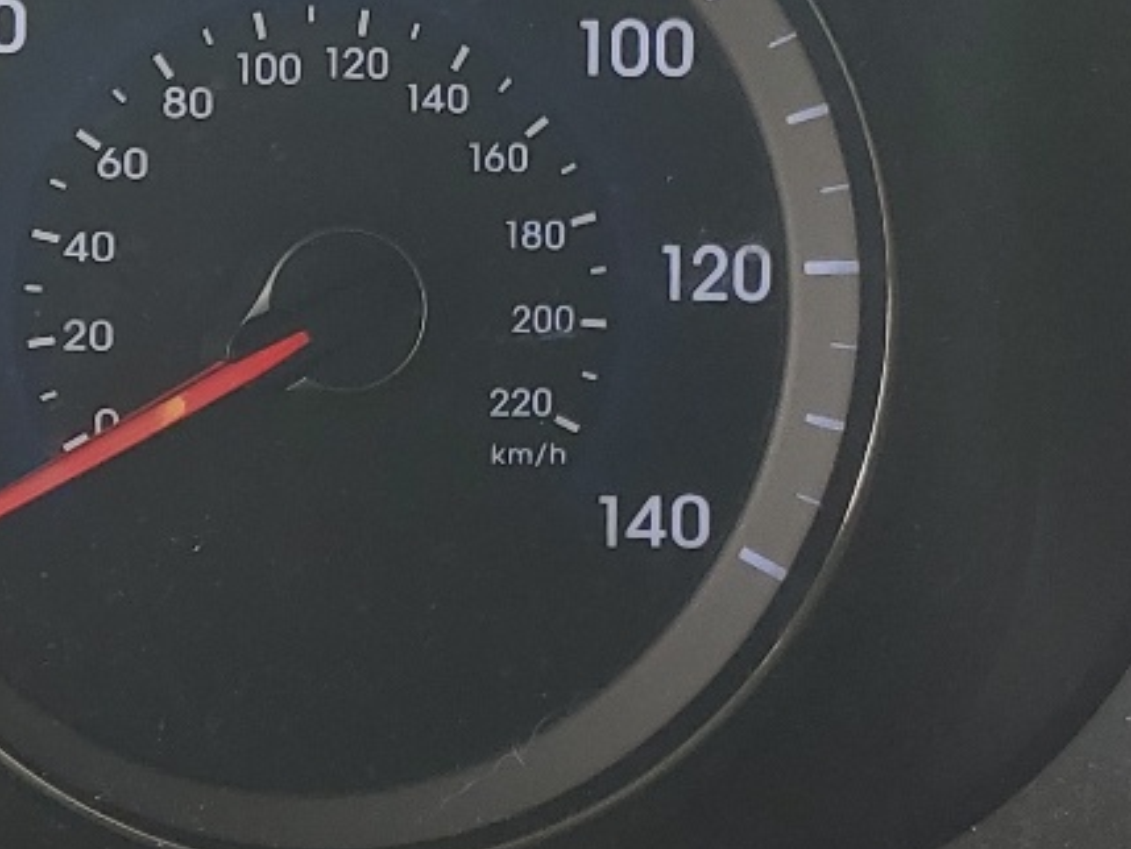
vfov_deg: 15.1
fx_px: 3170
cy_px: 61
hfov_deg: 18.2
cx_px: -519
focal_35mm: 97
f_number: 1.5
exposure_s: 1/169
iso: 50
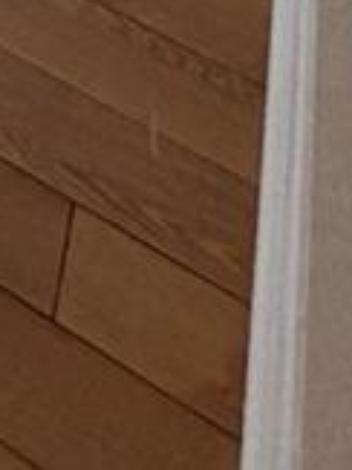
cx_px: -747
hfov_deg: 10.1
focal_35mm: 103
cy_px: -1119
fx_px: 1398
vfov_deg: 10.0
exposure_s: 1/120
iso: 200
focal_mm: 2.22
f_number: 2.2
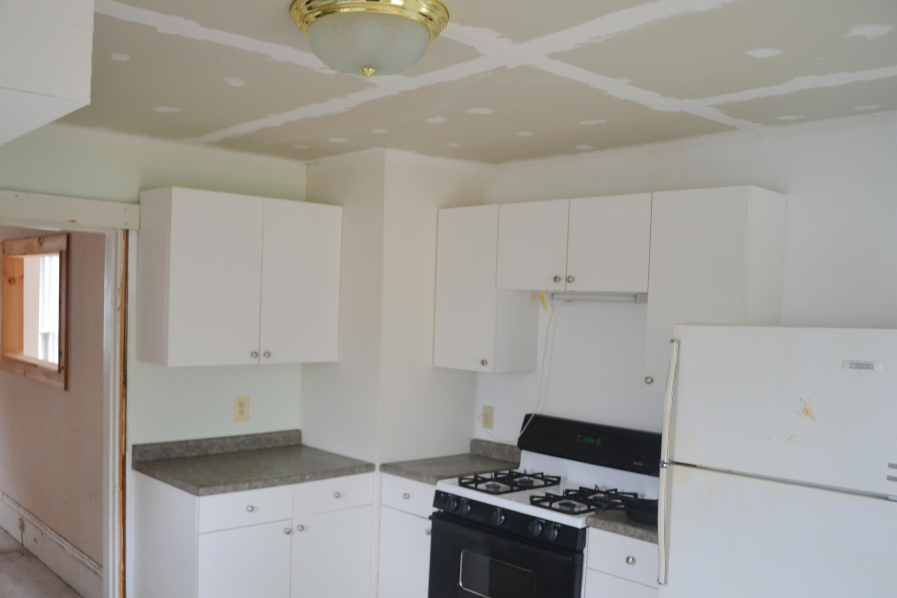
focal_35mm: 31
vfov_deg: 42.2
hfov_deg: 60.0
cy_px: 337
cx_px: 384
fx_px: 772
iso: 400
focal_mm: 18
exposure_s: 1/60
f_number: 3.5
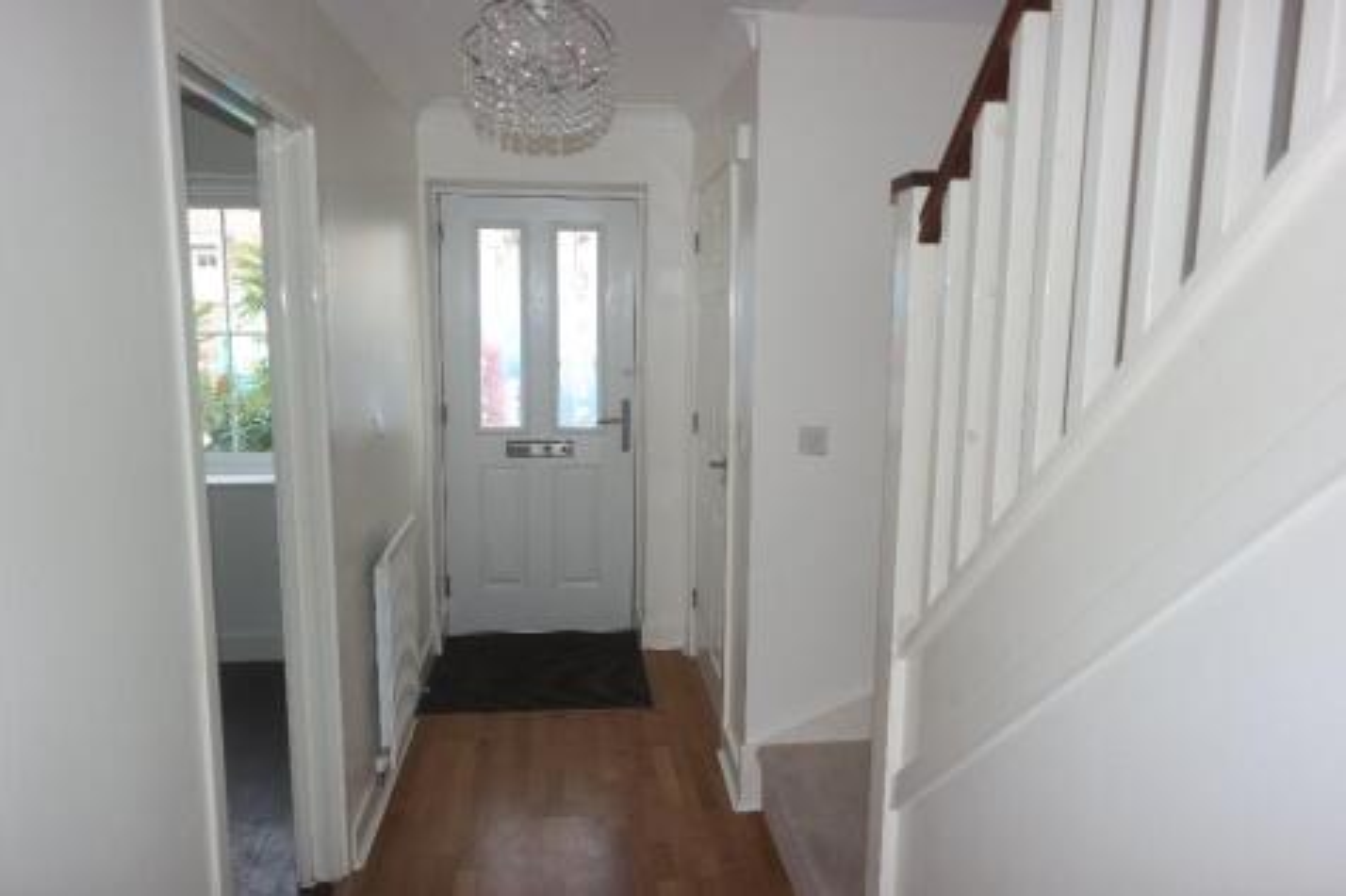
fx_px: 897
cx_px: 673
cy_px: 448
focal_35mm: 24
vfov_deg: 53.1
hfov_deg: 73.8
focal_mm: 16
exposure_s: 1/60
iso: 100
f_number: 2.4
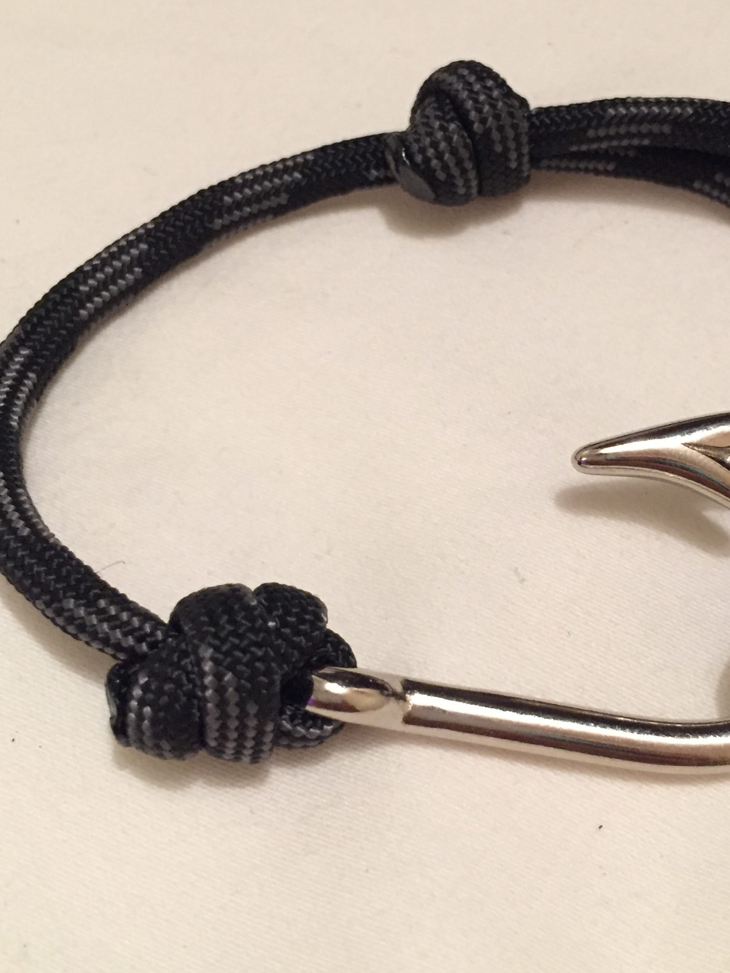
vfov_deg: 42.0
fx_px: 1265
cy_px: 446
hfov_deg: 32.0
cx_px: 481
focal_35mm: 45
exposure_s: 1/15
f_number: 2.2
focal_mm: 4.15
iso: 320
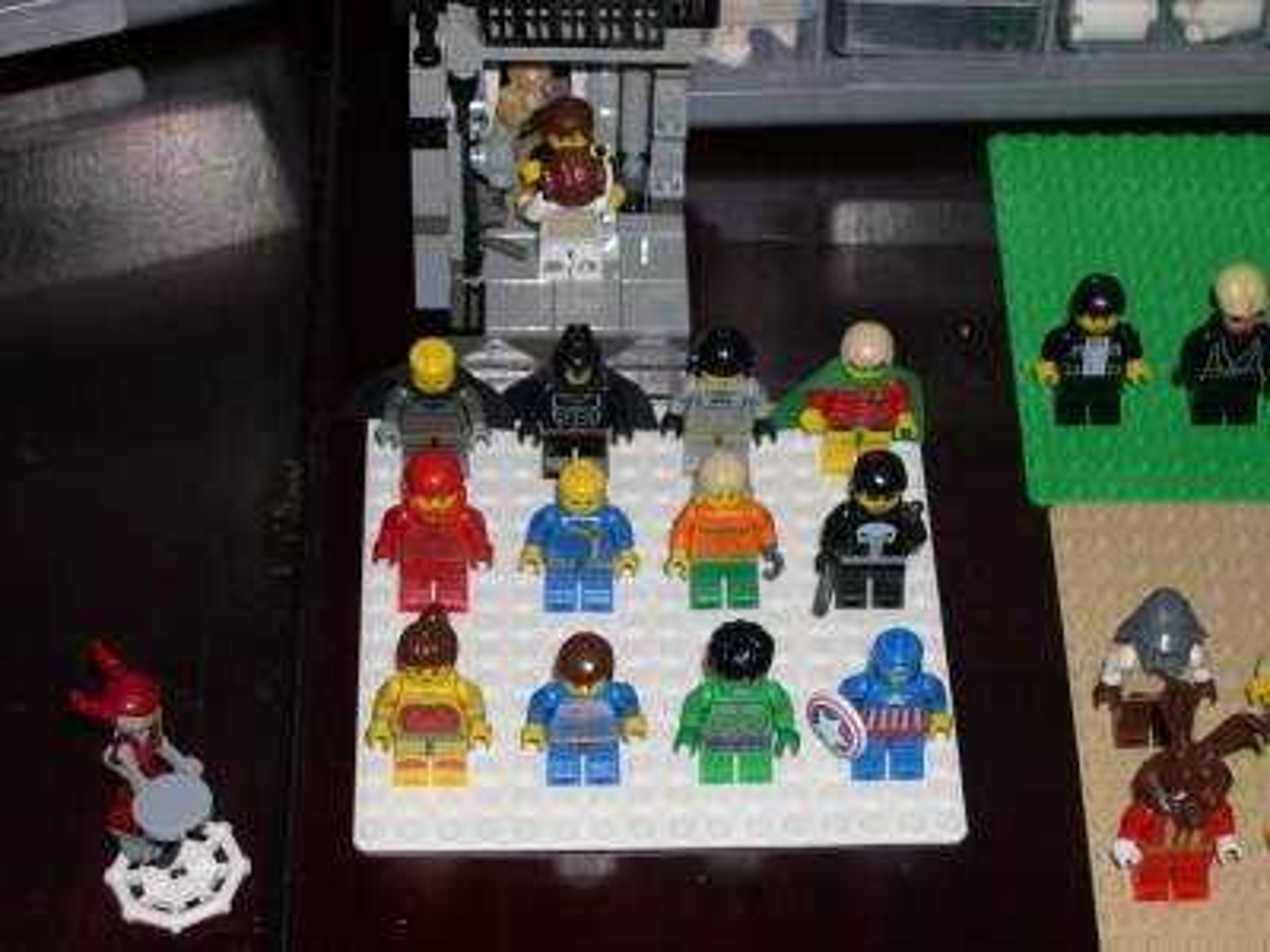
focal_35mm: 87
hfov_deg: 22.5
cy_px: 476
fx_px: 3192
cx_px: 635
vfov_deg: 17.0
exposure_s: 1/60
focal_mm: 18.4
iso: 100
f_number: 4.4
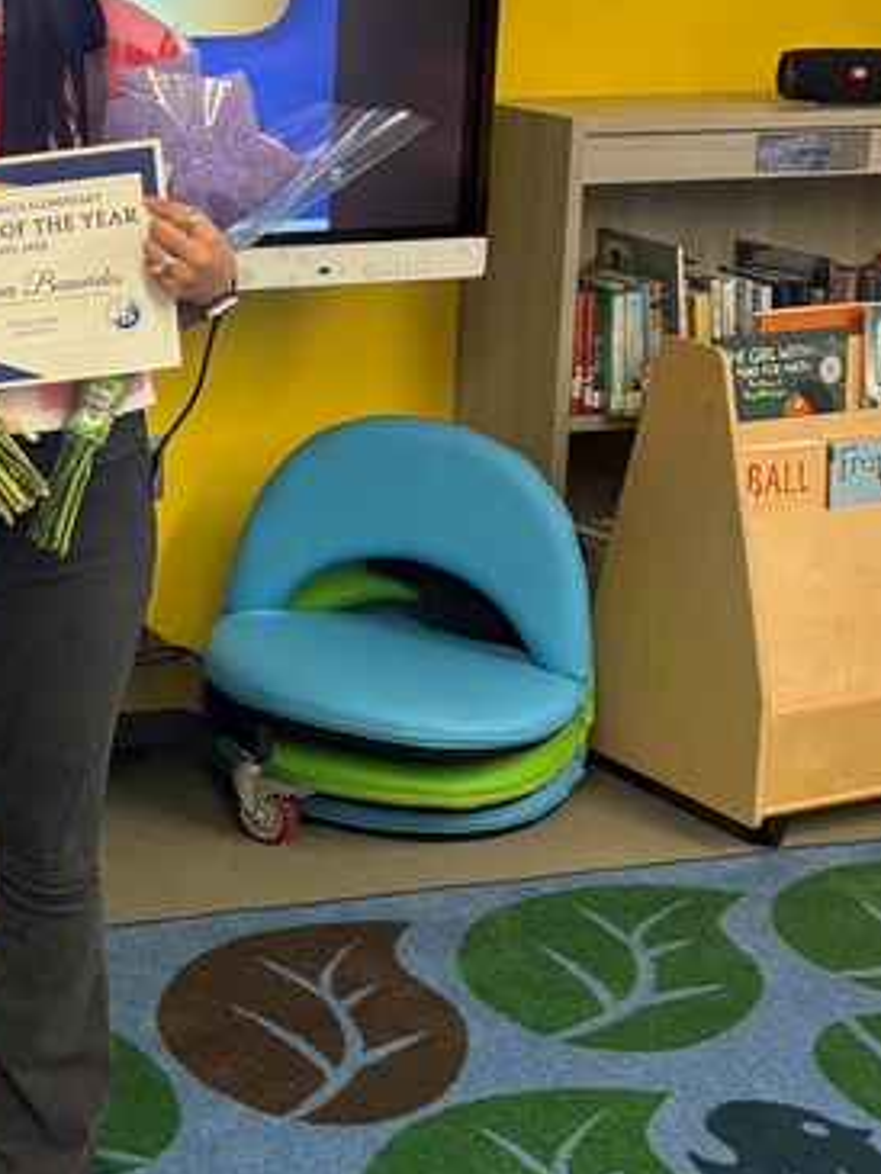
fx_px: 2476
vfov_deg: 26.2
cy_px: 228
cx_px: -148
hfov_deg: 19.1
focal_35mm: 73
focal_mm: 5.96
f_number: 1.6
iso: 160
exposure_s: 1/60
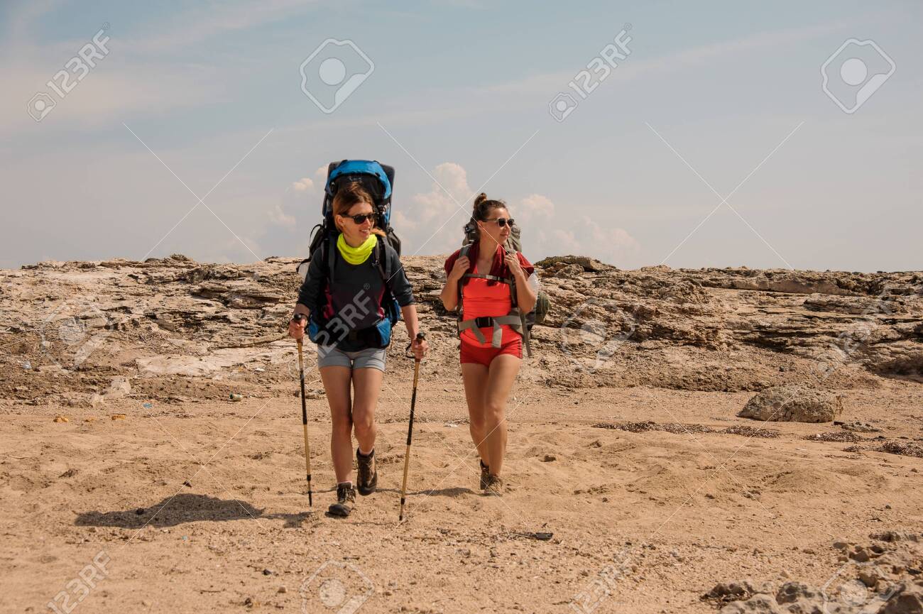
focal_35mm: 68
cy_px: 307
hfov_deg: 29.7
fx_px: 1742
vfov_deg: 20.0
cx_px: 462
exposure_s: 1/1000
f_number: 8
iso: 200
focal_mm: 68
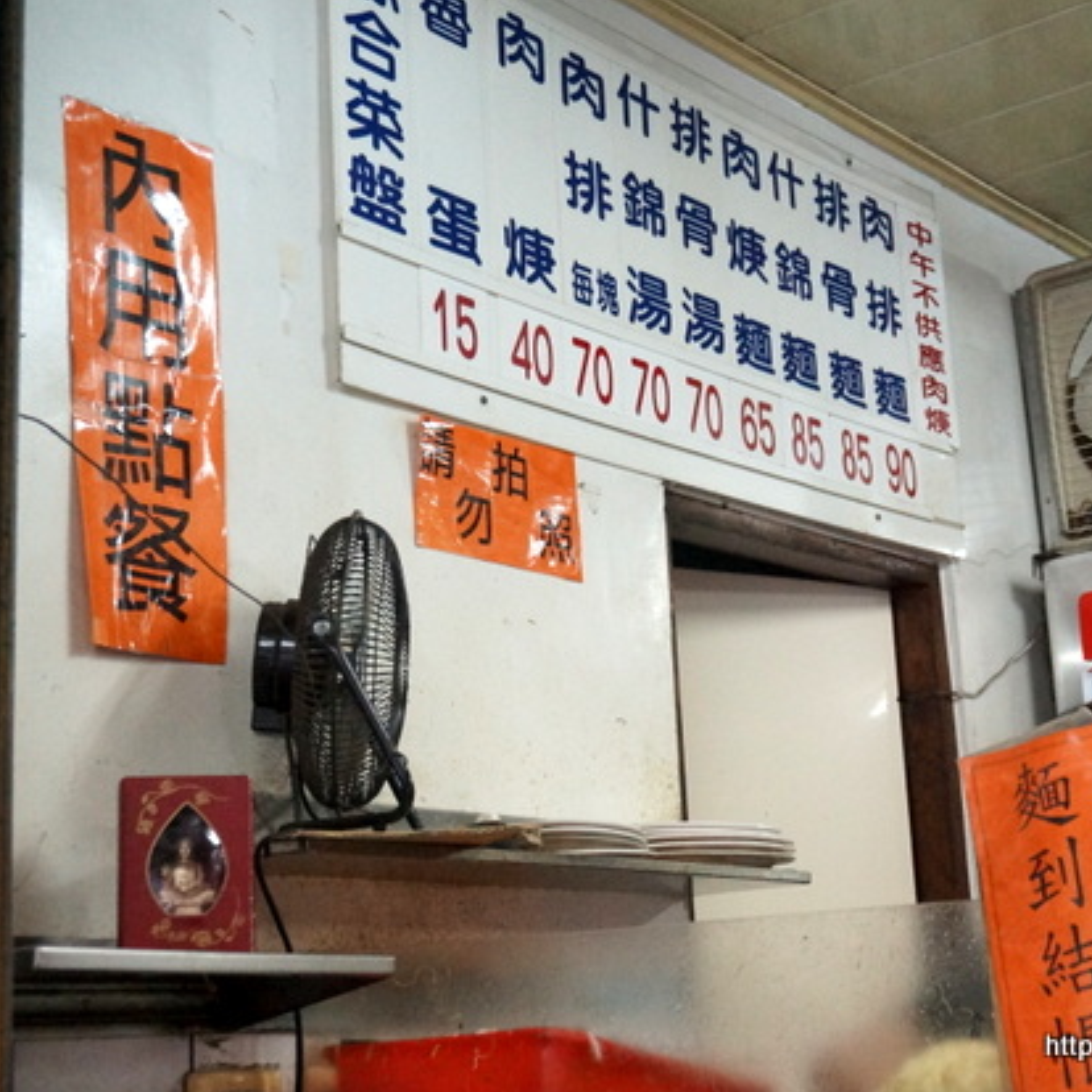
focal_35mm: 59
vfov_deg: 29.1
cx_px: 628
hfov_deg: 29.0
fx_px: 2106
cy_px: 537
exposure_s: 1/160
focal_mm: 30
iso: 3200
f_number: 5
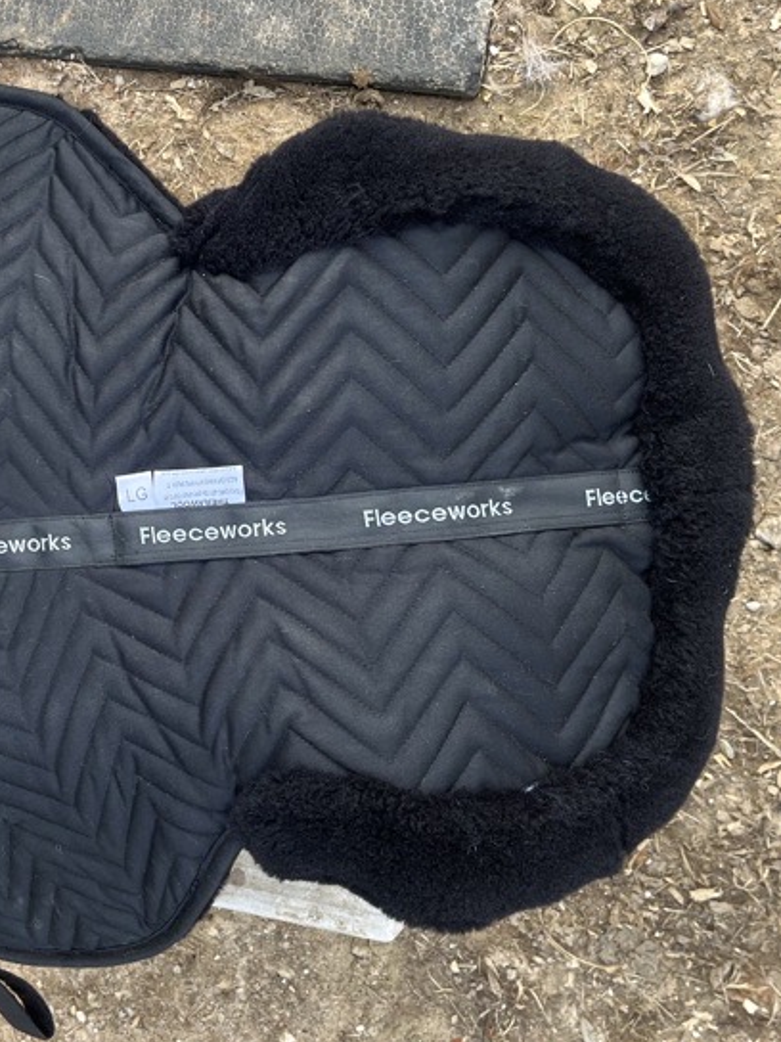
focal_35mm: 43
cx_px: 199
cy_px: 520
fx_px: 1294
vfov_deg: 43.9
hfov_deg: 33.0
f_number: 1.6
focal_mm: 5.1
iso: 50
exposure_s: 1/358
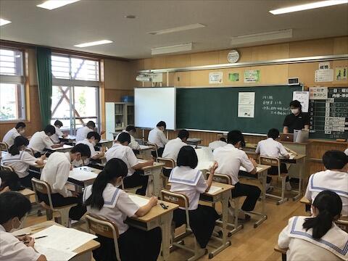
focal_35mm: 31
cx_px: 174
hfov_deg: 58.4
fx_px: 312
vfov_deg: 45.4
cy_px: 130
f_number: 2.4
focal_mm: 3.3
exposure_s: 1/30
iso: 25
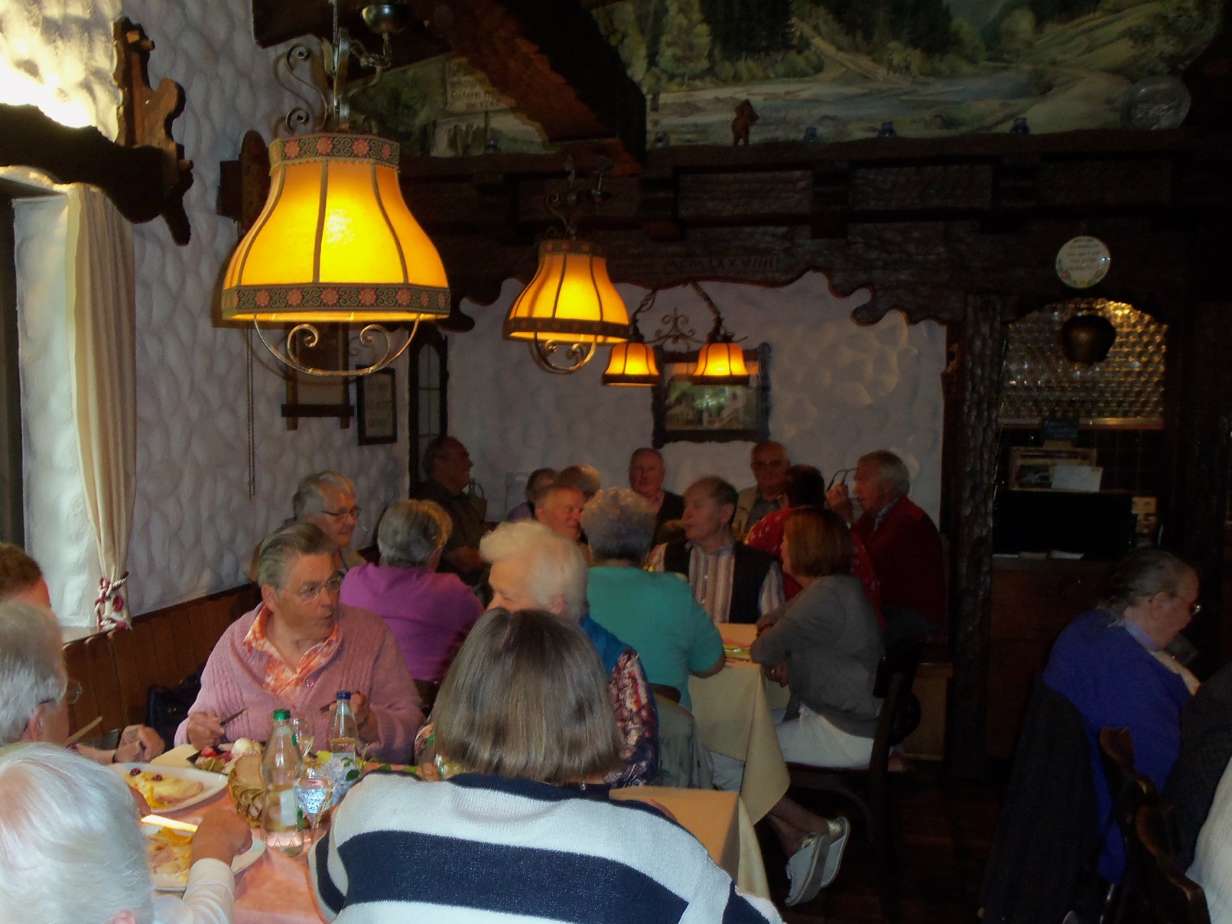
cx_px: 490
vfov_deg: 39.5
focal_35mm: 36
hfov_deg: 51.0
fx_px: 1281
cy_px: 539
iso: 100
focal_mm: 5.2
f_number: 3.4
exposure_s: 1/30
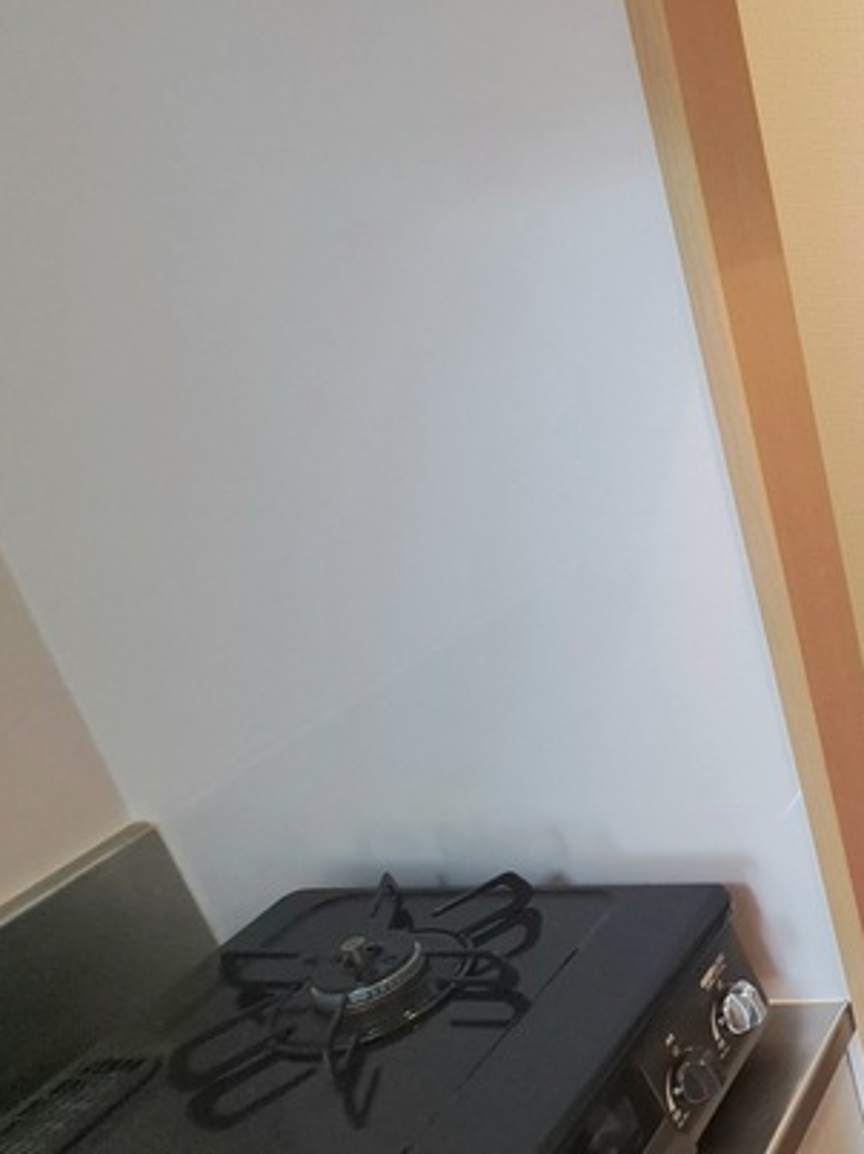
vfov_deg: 58.2
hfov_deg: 27.2
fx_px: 1032
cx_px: 1359
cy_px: 513
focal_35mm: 31
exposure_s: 1/33
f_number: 2.2
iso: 200
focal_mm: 1.74
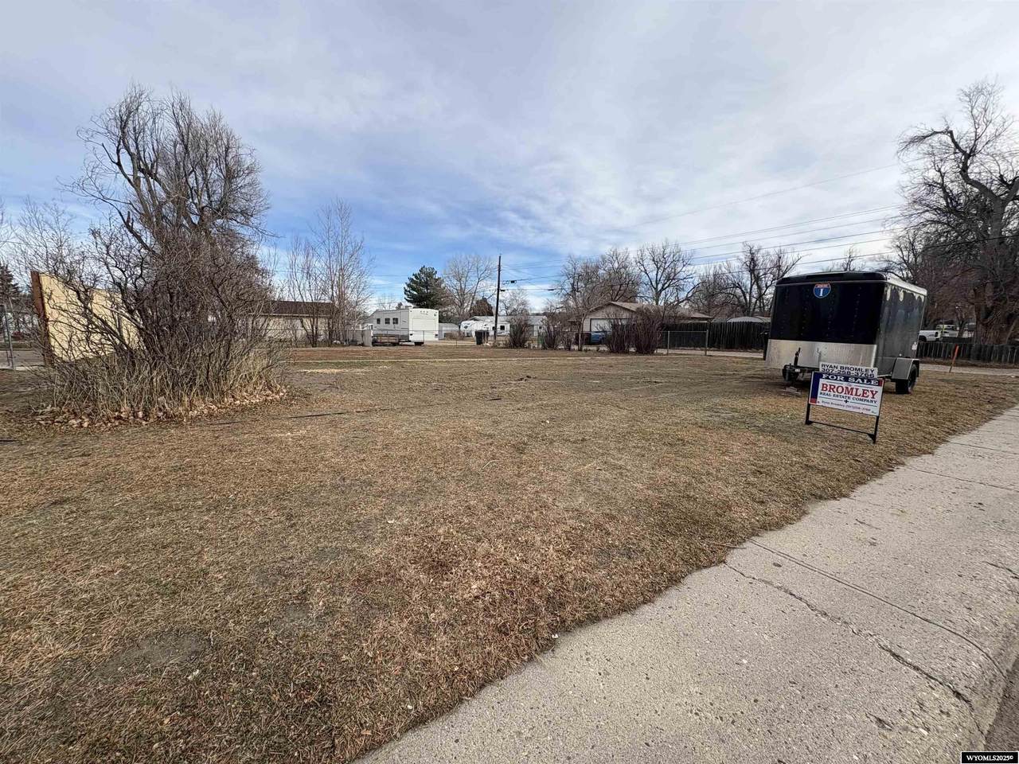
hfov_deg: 102.1
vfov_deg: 85.7
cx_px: 510
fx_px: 412
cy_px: 382
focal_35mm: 14
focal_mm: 2.22
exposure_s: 1/1034
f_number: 2.2
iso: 40
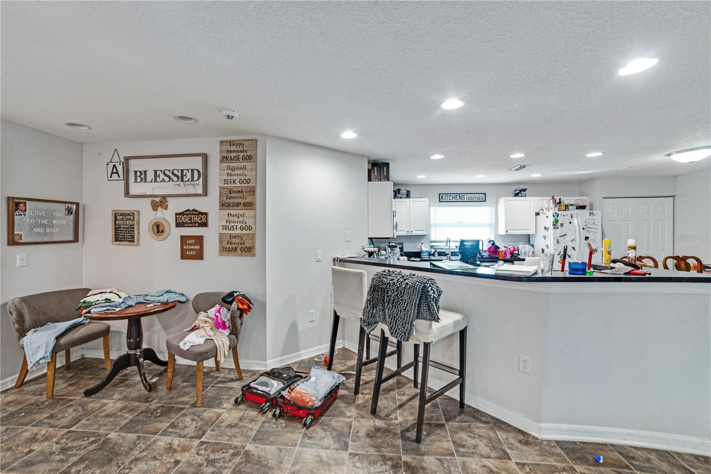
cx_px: 356
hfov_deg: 104.2
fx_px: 277
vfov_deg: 81.2
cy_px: 237
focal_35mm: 14
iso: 160
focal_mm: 14
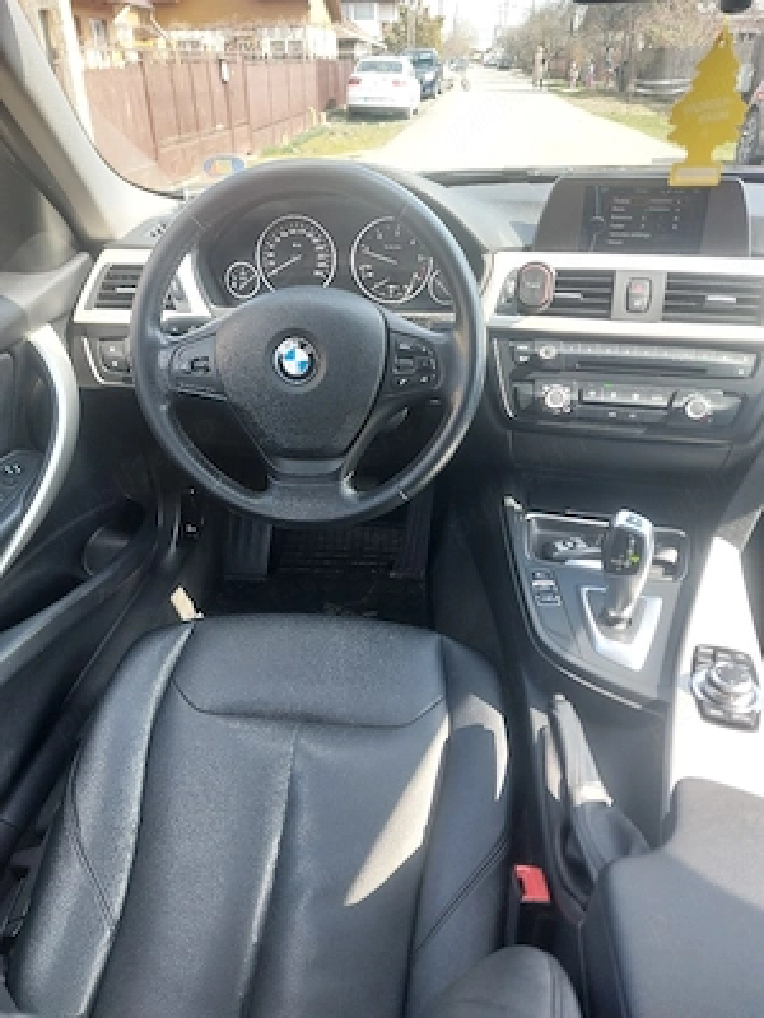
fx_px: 736
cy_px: 509
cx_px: 382
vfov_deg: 69.4
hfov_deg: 54.9
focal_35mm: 25
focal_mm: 5.23
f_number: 1.8
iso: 25
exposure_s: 1/50
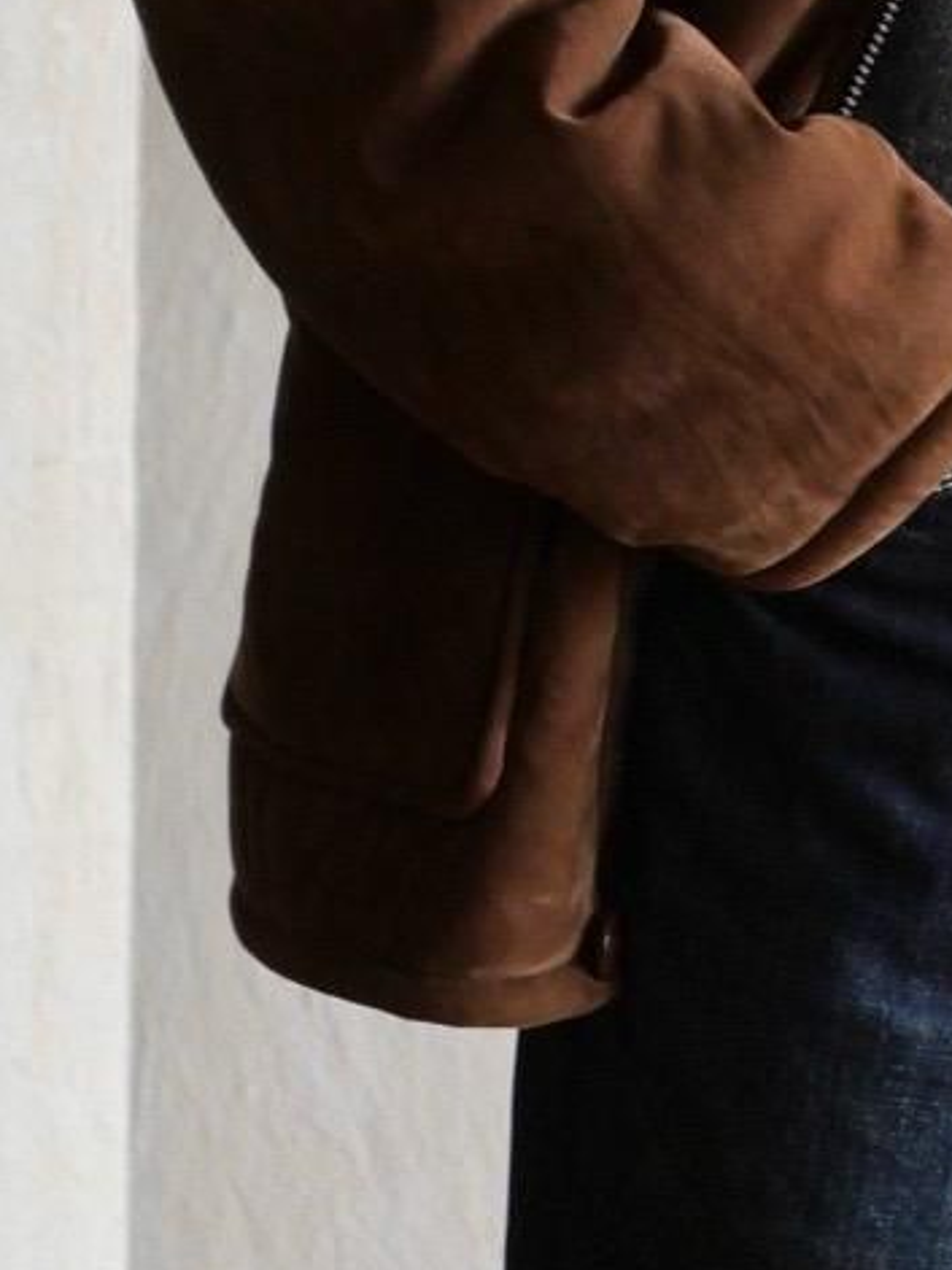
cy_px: -78
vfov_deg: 8.2
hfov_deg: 6.2
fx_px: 8768
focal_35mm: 239
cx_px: 1111
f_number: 3.9
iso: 2000
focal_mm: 44
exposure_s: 1/100
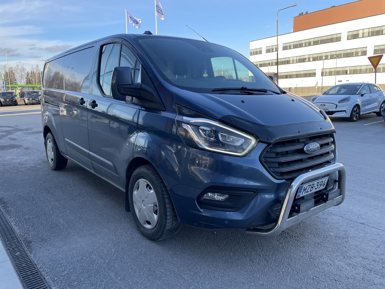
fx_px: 289
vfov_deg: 53.1
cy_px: 144
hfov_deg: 67.3
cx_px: 192
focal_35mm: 26
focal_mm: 4.2
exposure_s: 1/375
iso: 32
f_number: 1.6
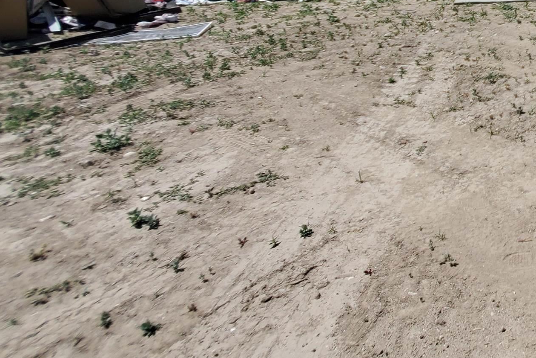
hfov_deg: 42.9
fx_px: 491
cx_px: 606
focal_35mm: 33
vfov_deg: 34.7
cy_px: -32
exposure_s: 1/1440
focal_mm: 1.8
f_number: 2.2
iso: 50
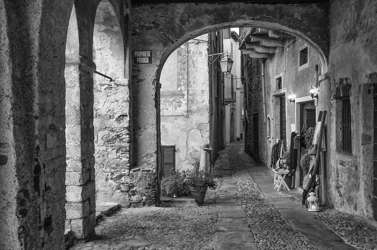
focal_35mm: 36
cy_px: 125
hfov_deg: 53.2
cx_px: 188
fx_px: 376
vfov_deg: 36.7
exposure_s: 1/10
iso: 1600
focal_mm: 24
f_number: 16
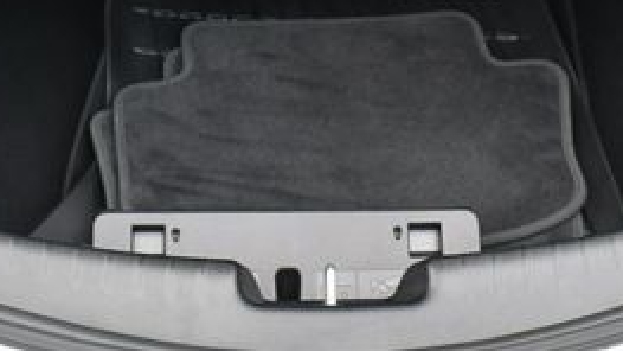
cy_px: -52
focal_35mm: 92
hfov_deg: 23.2
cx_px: 275
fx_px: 1520
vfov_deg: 12.9
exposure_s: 1/250
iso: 400
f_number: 4.5
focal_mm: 18
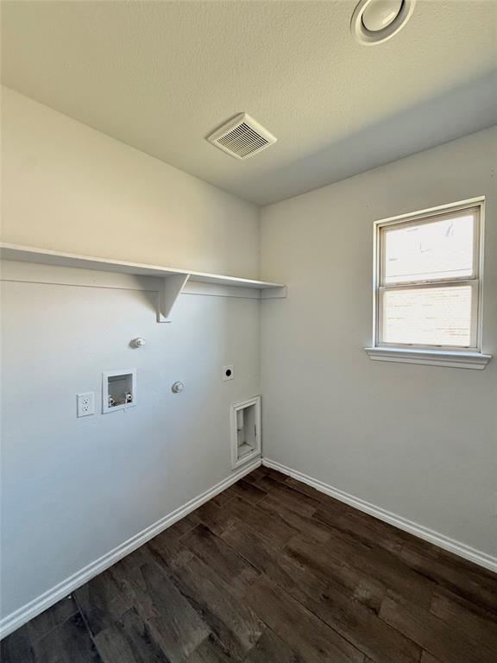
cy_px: 332
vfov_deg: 102.1
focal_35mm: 14
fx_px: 268
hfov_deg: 85.7
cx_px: 248
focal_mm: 2.22
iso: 400
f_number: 2.2
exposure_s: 1/63
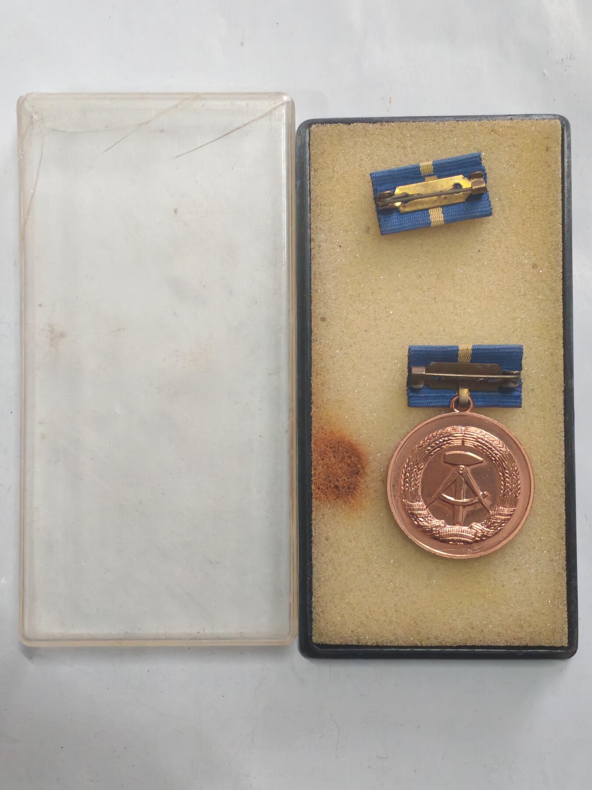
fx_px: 1551
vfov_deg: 28.6
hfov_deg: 21.6
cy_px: 395
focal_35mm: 68
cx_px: 296
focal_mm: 5.52
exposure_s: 1/33
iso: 640
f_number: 1.95
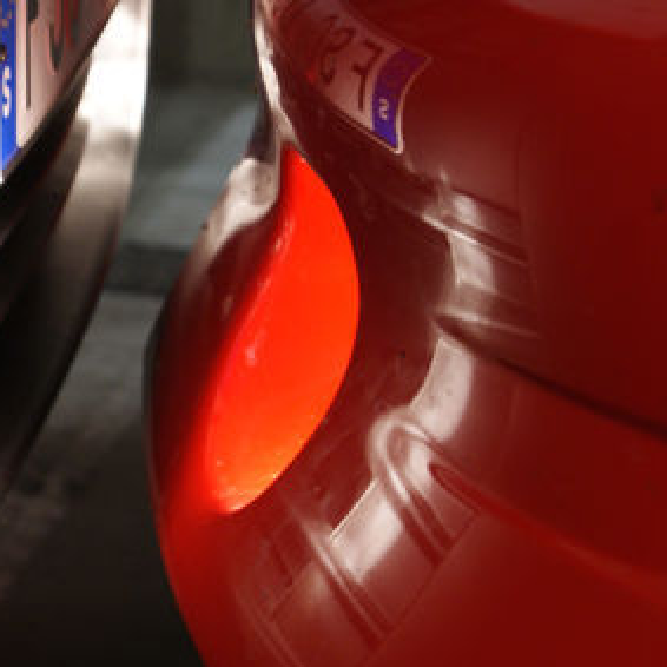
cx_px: 104
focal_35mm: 159
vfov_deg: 11.0
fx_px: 3465
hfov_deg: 10.9
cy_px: 391
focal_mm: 55
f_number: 5.6
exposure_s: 1/5
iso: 400
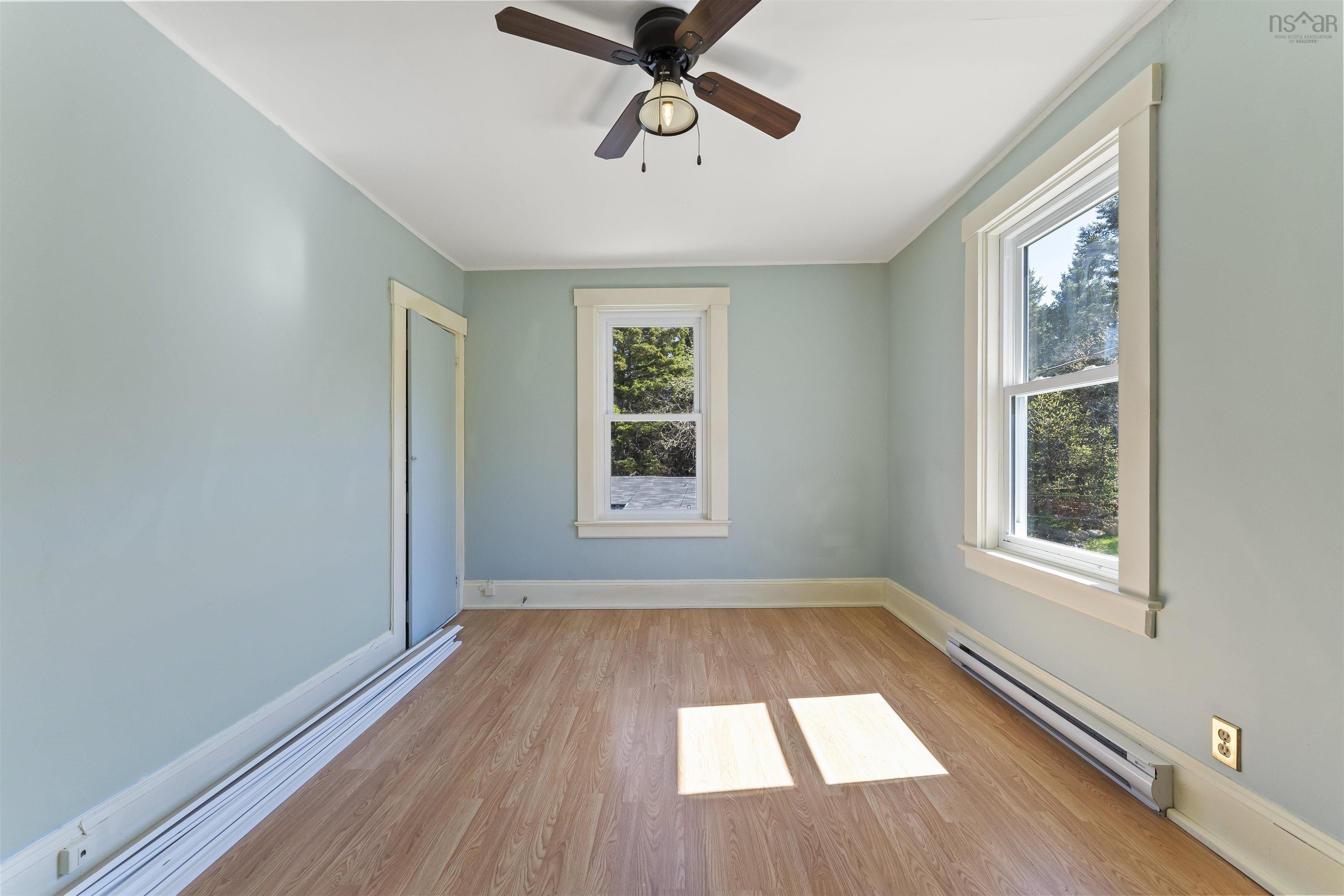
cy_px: 448
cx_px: 672
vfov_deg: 81.2
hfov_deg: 104.3
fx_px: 523
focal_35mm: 14
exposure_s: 1/200
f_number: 5.6
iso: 1600
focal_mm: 14
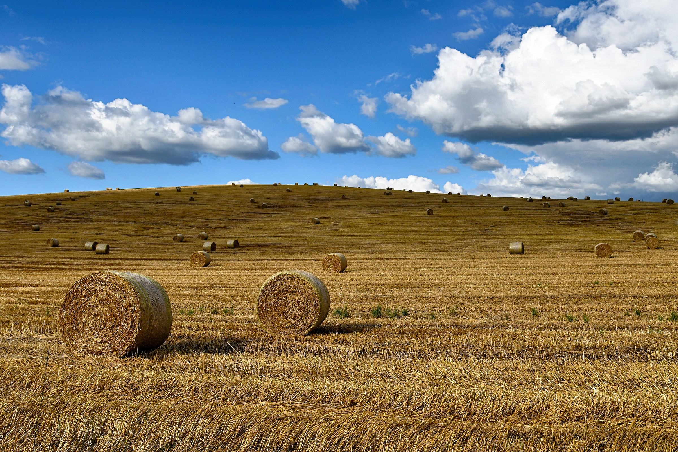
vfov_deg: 36.9
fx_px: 678
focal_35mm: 36
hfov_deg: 53.1
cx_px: 339
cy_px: 226
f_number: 7.1
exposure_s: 1/640
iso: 100
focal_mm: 24
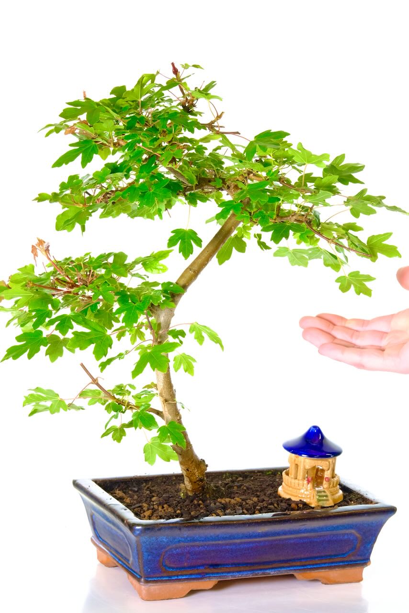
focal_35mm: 106
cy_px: 306
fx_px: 1805
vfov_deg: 19.3
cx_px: 204
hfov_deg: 12.9
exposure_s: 1/13
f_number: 11
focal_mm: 70.5
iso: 1600
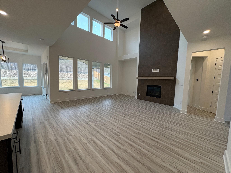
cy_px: 86
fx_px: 93
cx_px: 116
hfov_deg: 102.1
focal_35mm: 14
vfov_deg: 85.7
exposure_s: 1/120
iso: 125
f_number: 2.2
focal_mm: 2.22
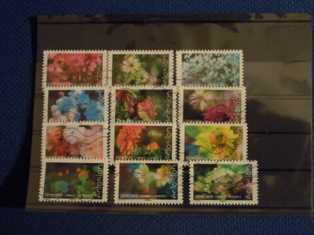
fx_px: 417
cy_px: 118
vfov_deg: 31.5
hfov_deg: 41.2
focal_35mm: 46
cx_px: 157
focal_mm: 8.3
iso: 400
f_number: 3.4
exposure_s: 1/10
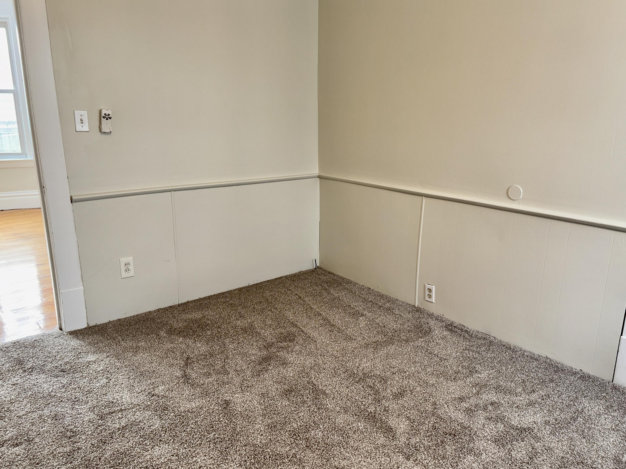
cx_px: 318
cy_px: 232
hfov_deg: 65.3
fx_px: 488
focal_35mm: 27
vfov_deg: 51.4
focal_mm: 5.96
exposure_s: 1/25
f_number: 1.6
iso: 40
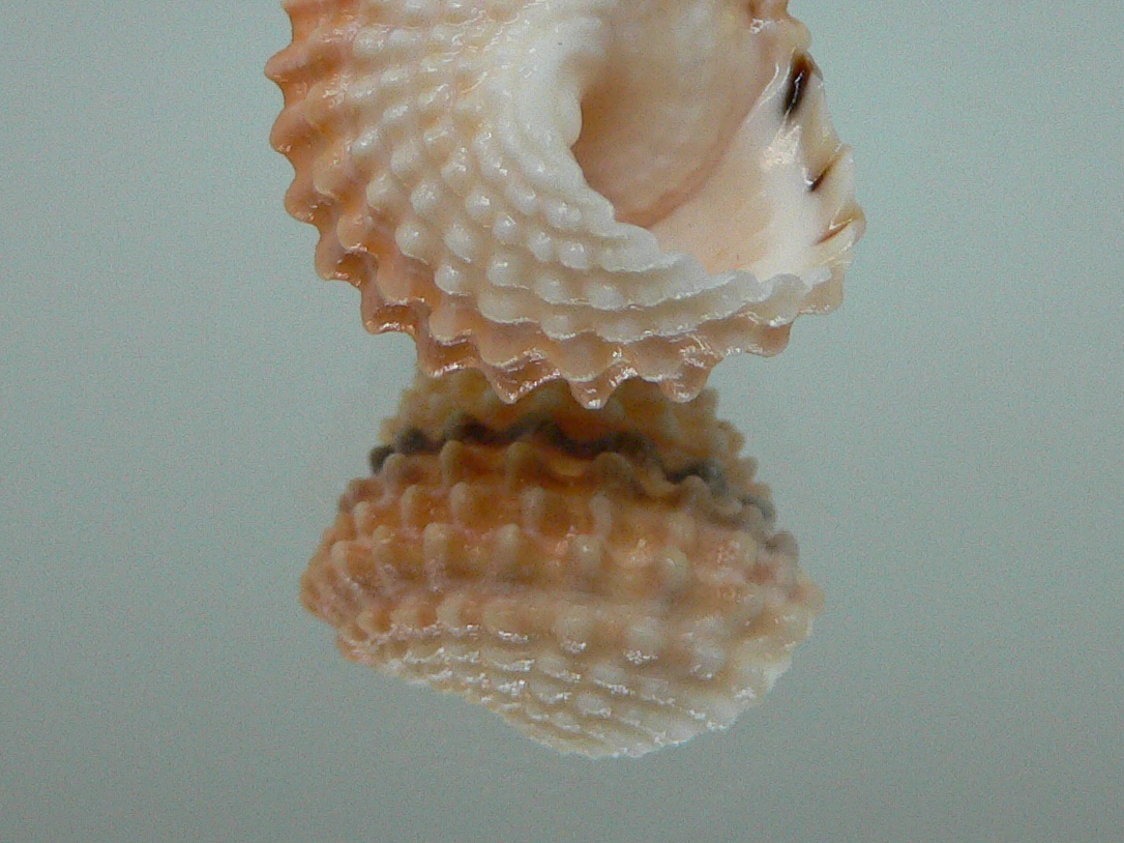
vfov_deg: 22.1
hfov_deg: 29.8
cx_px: 620
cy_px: 112
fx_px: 2110
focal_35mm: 65
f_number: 2.8
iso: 200
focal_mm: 4.6
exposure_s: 1/60
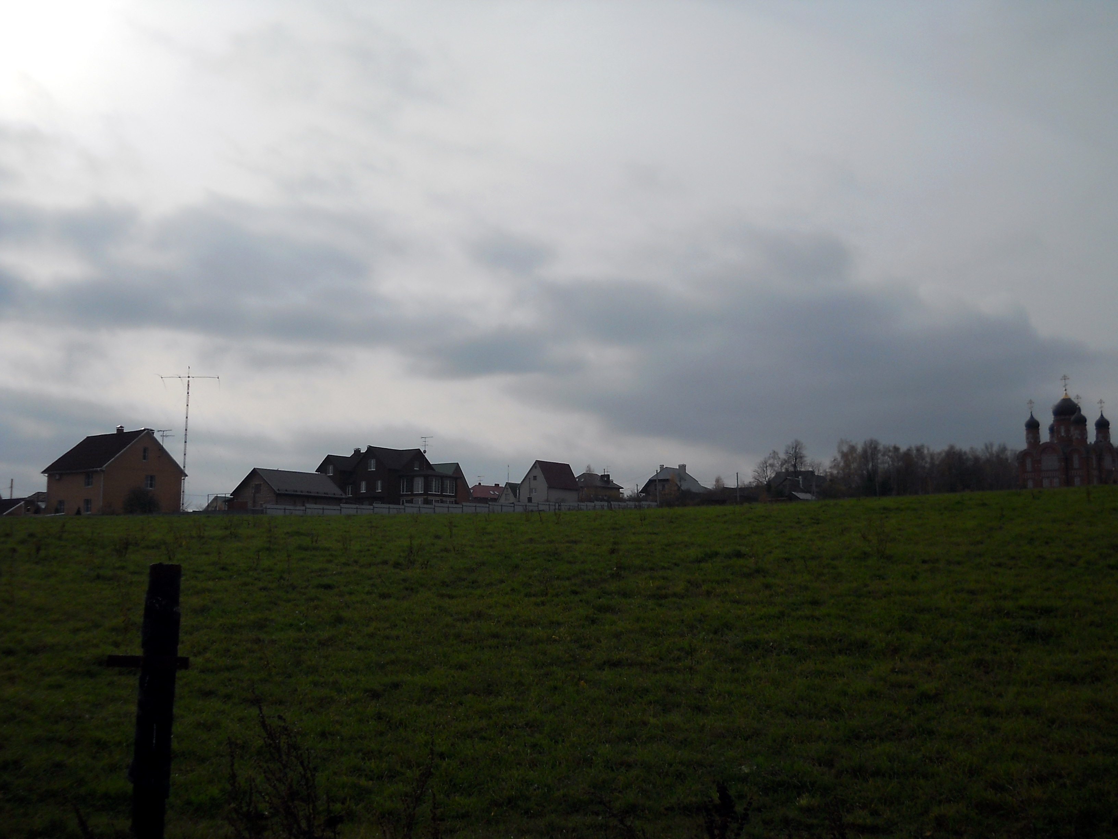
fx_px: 1324
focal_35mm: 41
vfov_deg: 35.1
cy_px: 420
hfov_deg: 45.8
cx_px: 559
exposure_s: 1/800
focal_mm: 6.72
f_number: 5.5
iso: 80
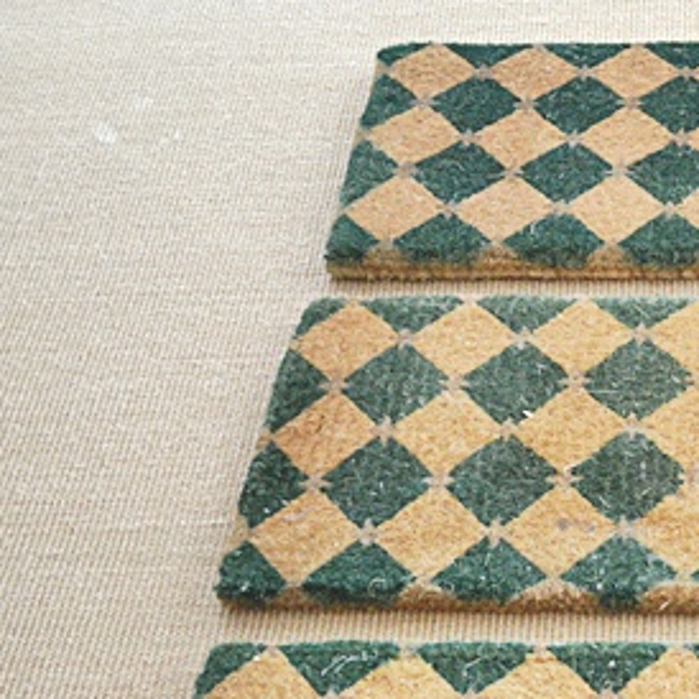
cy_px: 563
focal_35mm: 65
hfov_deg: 24.2
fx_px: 1485
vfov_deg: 26.0
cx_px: 821
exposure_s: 1/15
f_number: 3.8
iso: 1400
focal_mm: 20
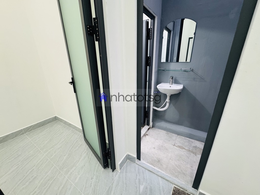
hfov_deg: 102.1
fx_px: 105
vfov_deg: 85.7
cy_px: 98
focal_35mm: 14
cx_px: 130
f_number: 2.2
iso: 200
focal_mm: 2.22
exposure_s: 1/50
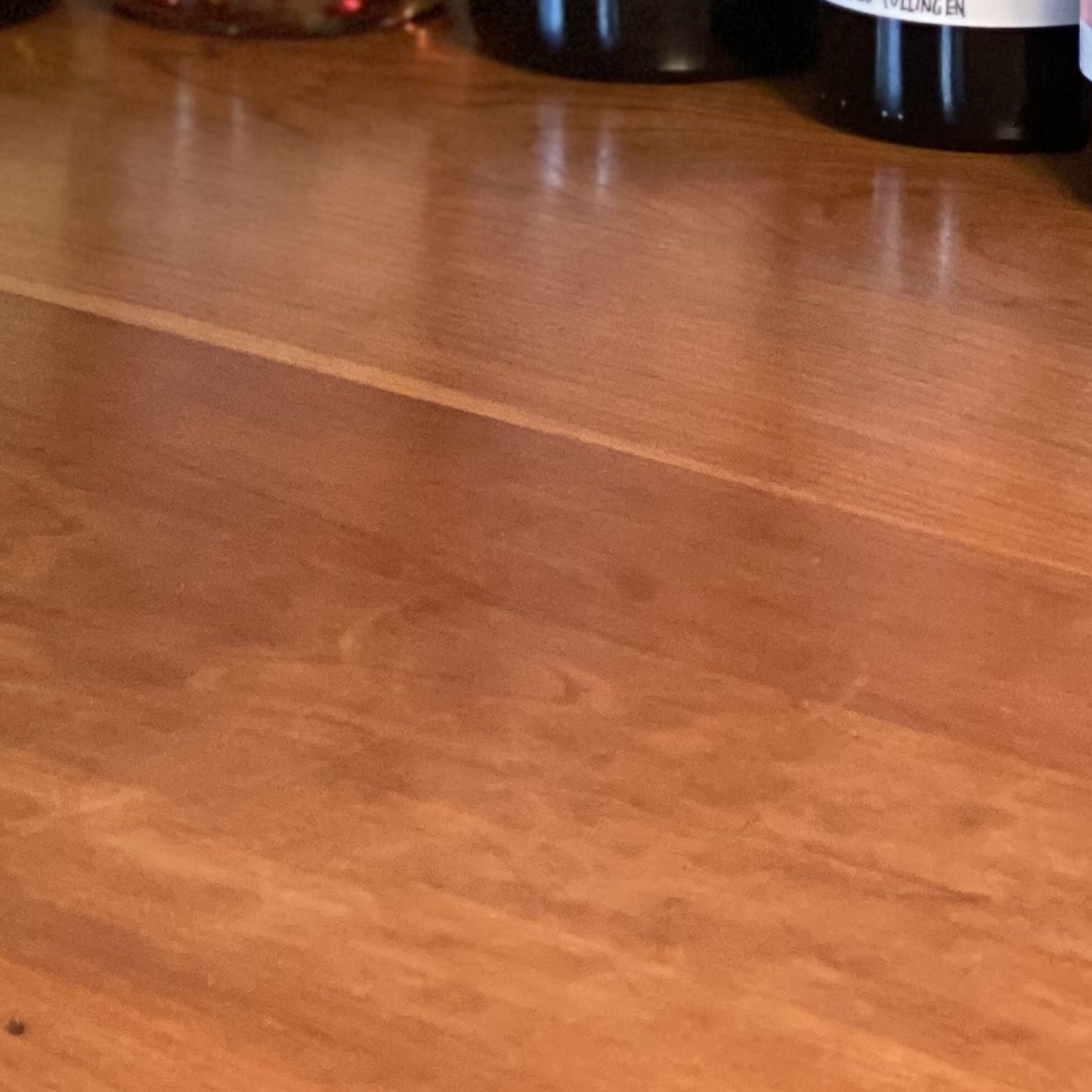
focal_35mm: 189
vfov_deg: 9.0
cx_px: -38
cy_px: -506
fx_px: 6745
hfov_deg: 9.2
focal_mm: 6
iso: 400
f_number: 2
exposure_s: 1/25
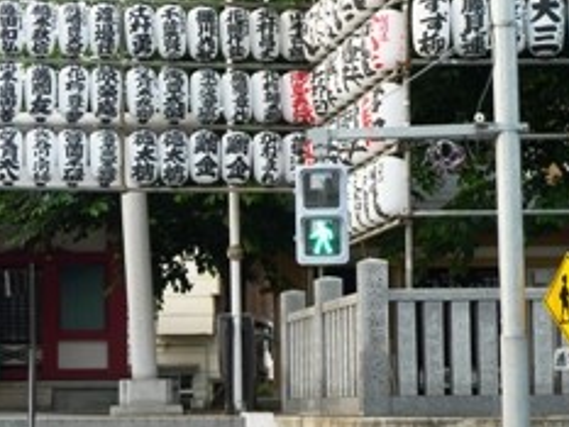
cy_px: 278
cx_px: 117
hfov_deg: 18.9
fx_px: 1694
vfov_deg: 14.4
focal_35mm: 103
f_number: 2.8
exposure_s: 1/125
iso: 80
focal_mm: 12.8
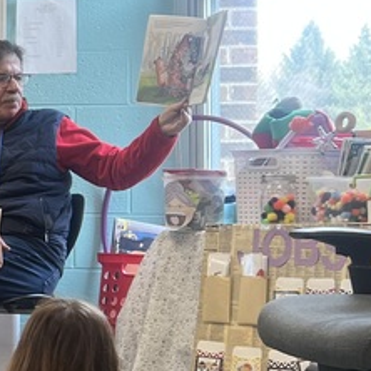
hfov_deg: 14.3
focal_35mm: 106
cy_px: 191
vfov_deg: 16.4
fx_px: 1285
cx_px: -311
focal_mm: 5.7
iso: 80
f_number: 1.5
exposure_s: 1/120
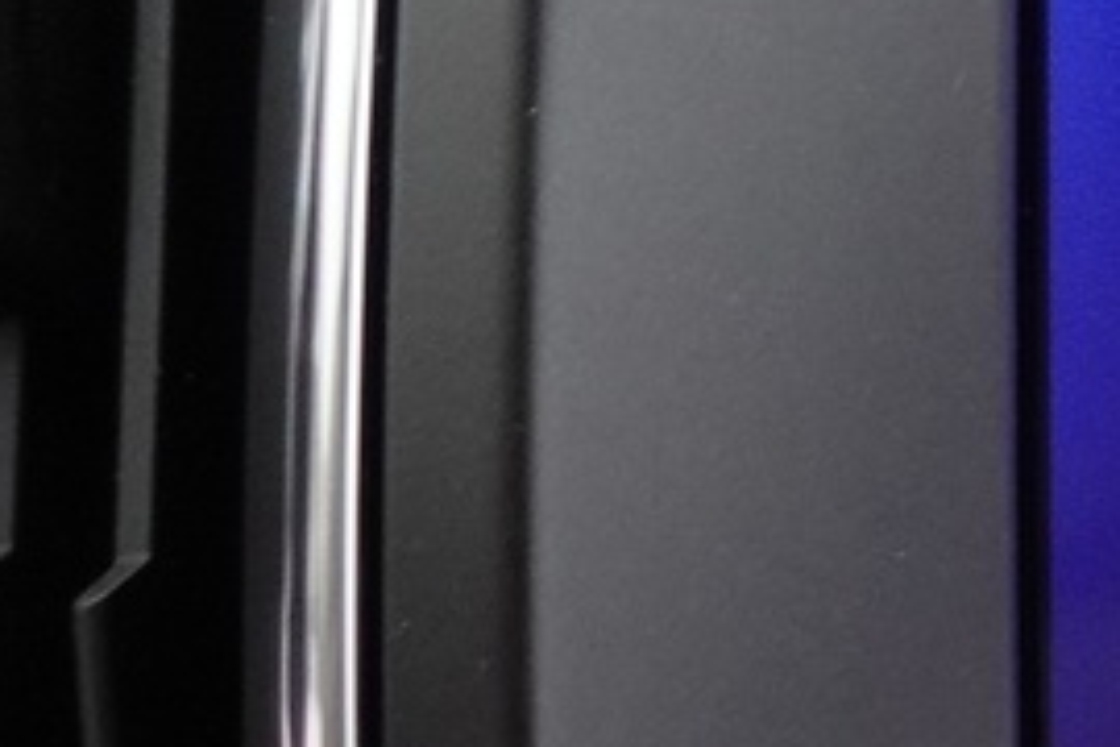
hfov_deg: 12.5
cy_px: 693
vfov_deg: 9.5
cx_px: 2273
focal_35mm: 144
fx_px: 4480
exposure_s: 1/30
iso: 640
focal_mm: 9.4
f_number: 1.8
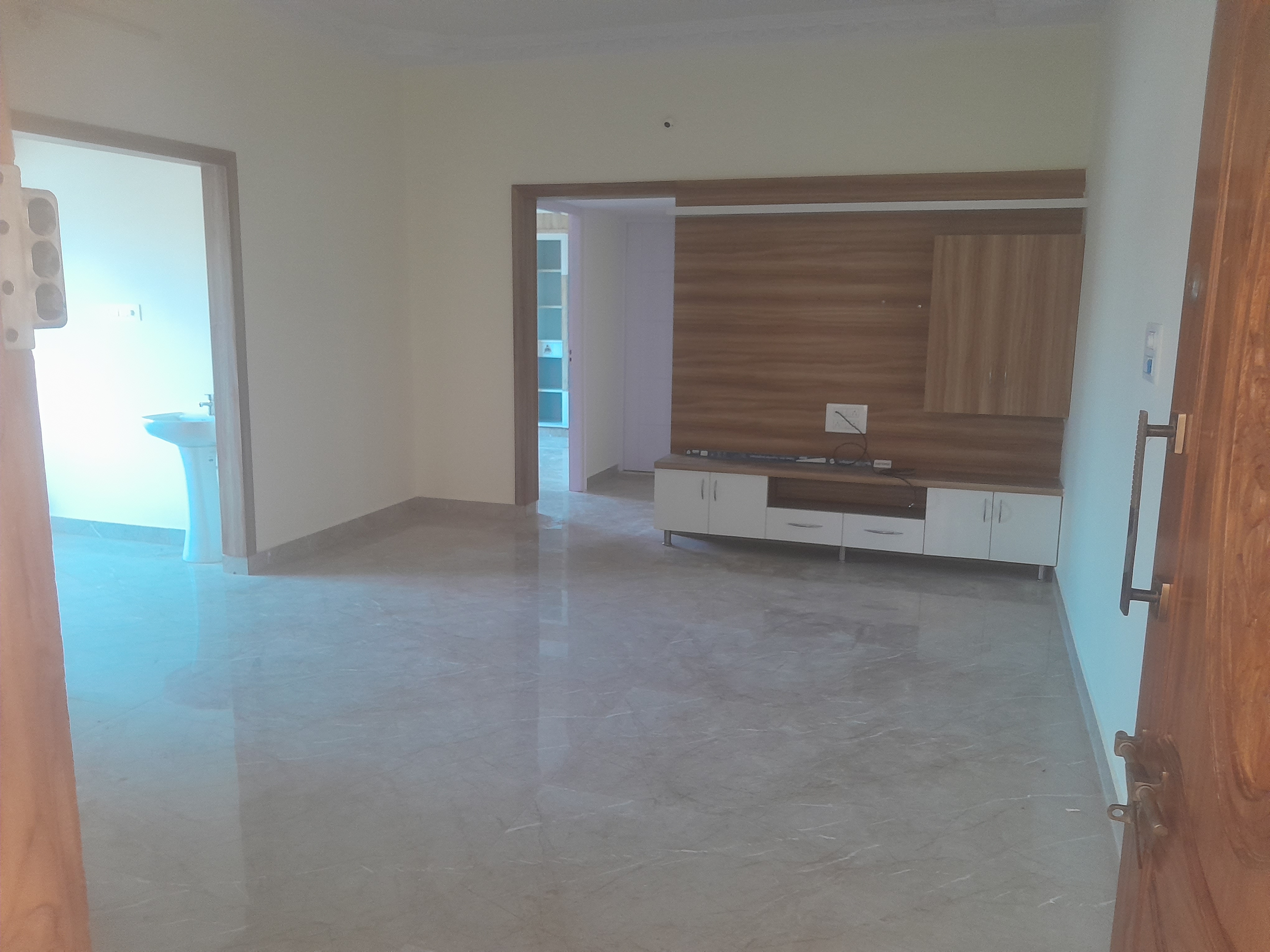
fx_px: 991
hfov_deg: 65.3
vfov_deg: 51.4
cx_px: 635
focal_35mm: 27
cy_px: 476
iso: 400
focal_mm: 4
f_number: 1.8
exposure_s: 1/40
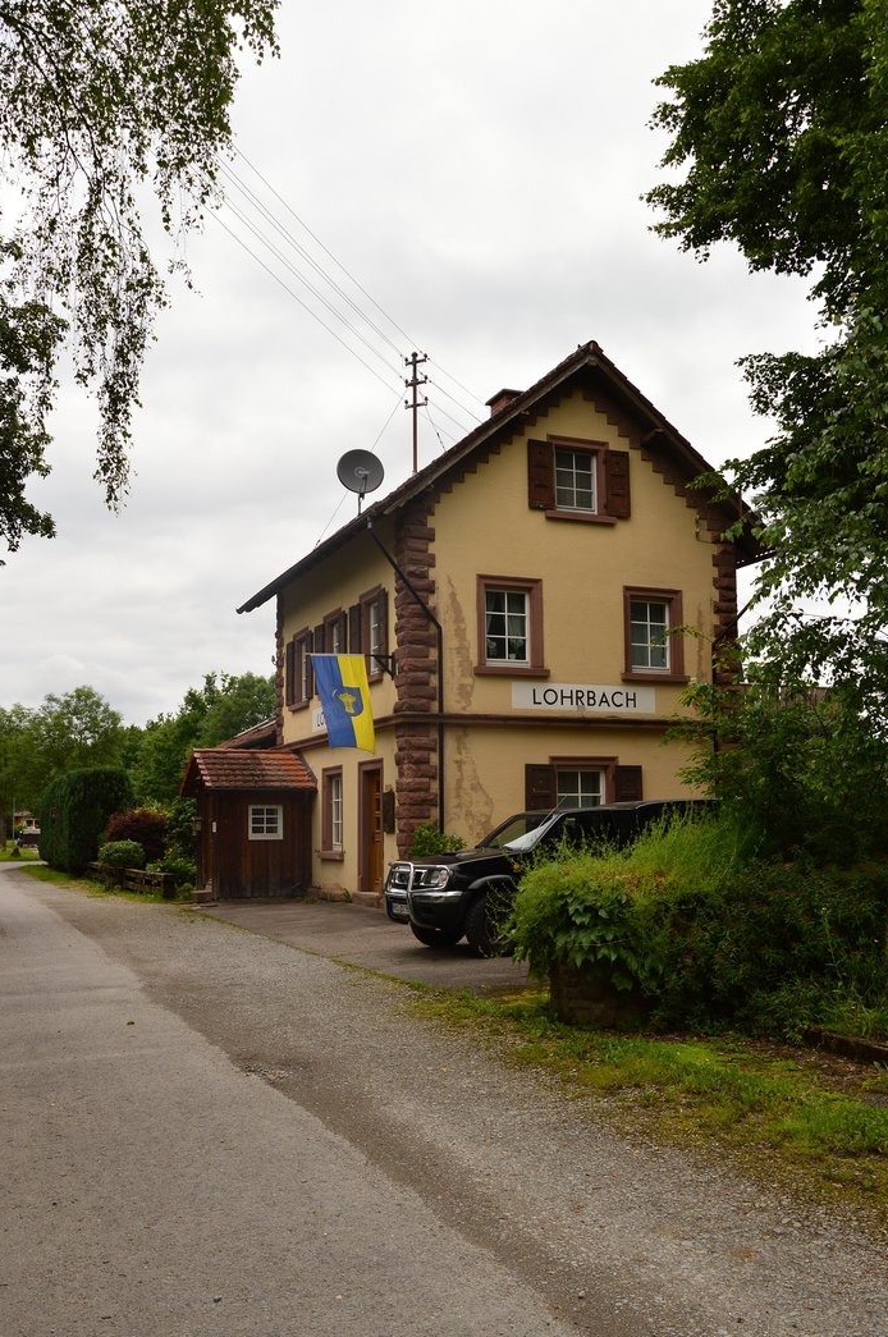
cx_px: 454
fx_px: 1150
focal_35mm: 31
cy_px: 733
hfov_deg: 42.2
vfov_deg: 60.2
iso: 200
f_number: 5.6
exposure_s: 1/640
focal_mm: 18
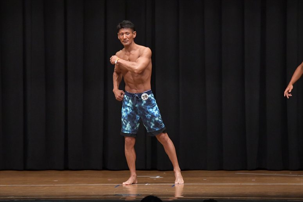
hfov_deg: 9.5
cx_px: 152
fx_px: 1826
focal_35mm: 217
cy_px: 101
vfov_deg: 6.3
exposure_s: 1/400
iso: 6400
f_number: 5.6
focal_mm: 145
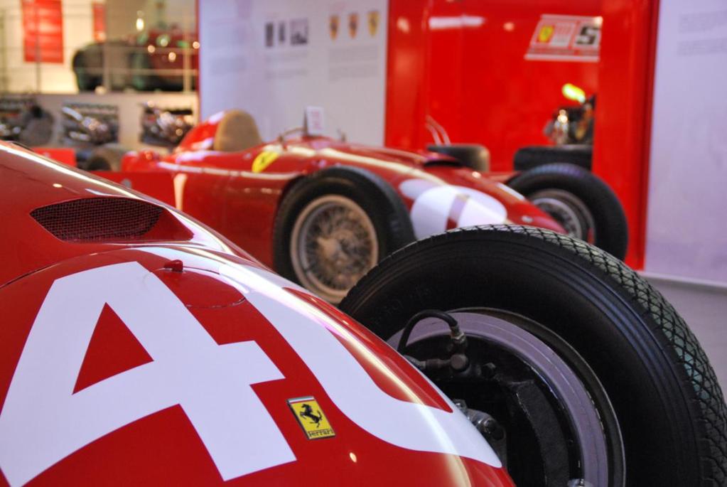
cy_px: 244
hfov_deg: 31.9
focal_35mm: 63
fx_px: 1274
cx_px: 364
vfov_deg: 21.6
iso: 800
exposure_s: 1/50
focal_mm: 42
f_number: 5
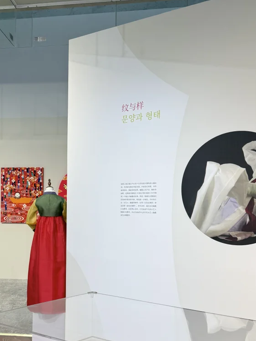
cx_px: 57
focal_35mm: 46
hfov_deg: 30.8
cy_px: 199
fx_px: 454
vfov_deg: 41.1
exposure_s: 1/109
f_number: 1.78
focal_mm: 6.76
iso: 64
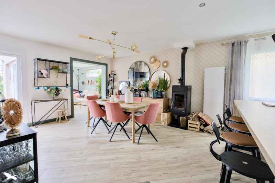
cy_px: 92
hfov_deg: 96.7
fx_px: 122
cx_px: 138
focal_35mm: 16
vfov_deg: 73.7
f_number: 8
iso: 800
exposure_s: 1/50
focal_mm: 16
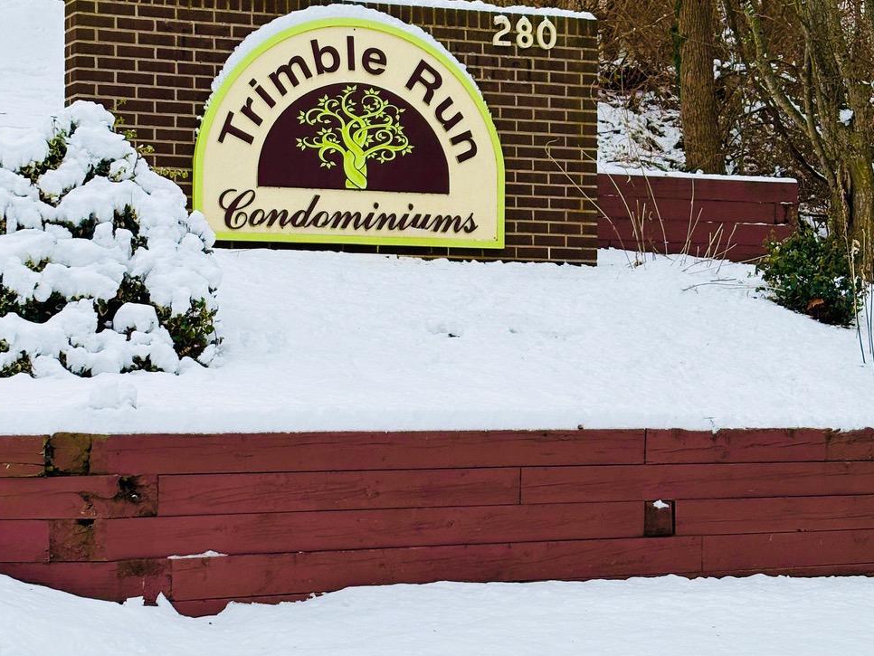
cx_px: 368
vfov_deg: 23.6
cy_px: 274
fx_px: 1566
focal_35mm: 62
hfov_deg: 31.1
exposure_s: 1/2141
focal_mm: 5.96
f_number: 1.6
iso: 32
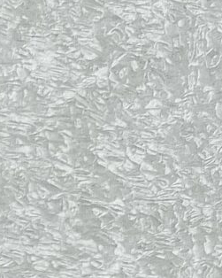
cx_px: -614
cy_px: 784
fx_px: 1701
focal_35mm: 207
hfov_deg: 6.3
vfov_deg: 8.2
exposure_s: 1/664
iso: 50
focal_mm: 5.4
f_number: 1.8
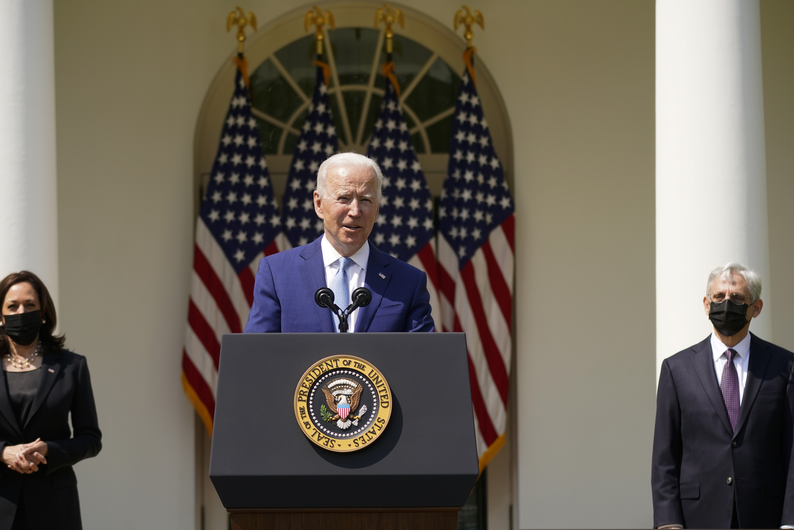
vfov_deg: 9.8
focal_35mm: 140
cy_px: 265
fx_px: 3088
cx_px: 397
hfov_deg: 14.7
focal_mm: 140
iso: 640
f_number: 5.6
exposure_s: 1/2000
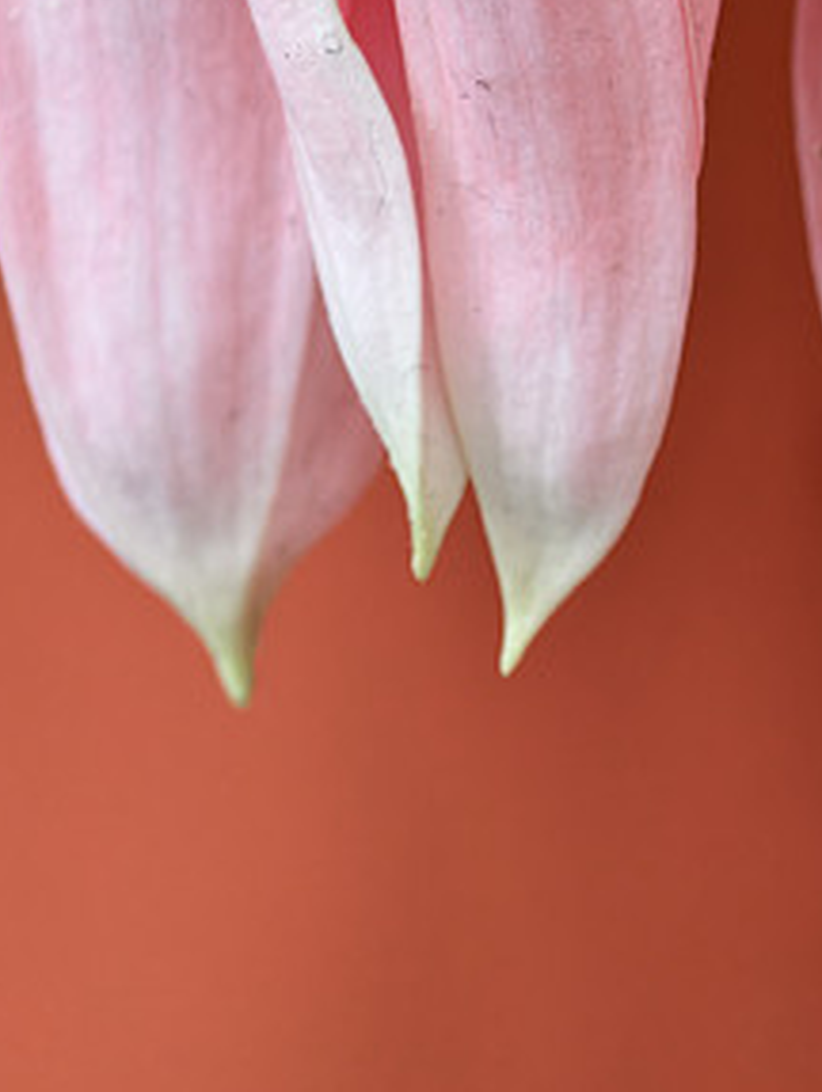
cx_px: 940
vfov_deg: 8.3
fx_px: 7487
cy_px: -84
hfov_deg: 6.3
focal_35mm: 237
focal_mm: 22.48
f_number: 2.27
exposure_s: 1/100
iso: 304
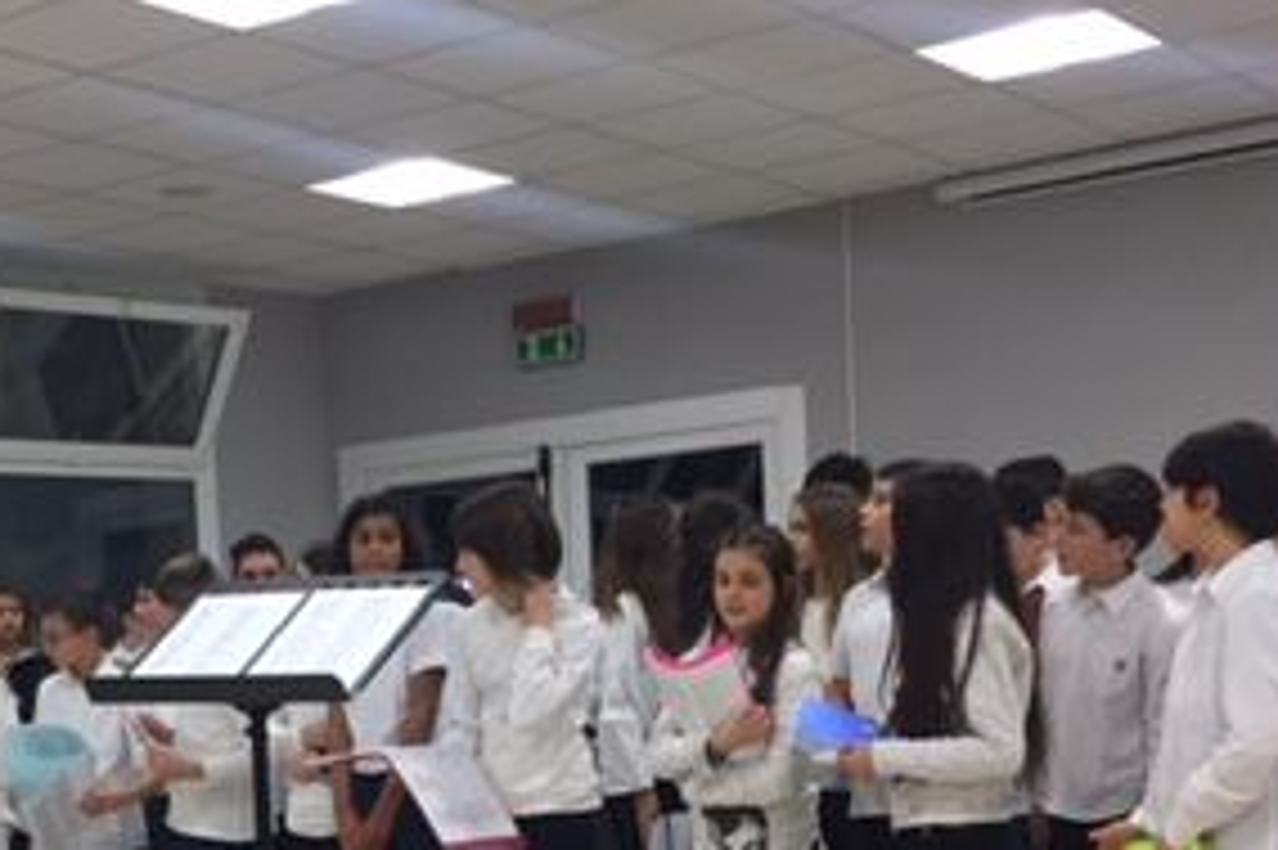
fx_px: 2413
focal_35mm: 68
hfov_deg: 29.0
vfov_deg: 19.4
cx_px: 261
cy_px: 863
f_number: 2.2
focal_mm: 4.15
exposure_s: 1/33
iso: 64
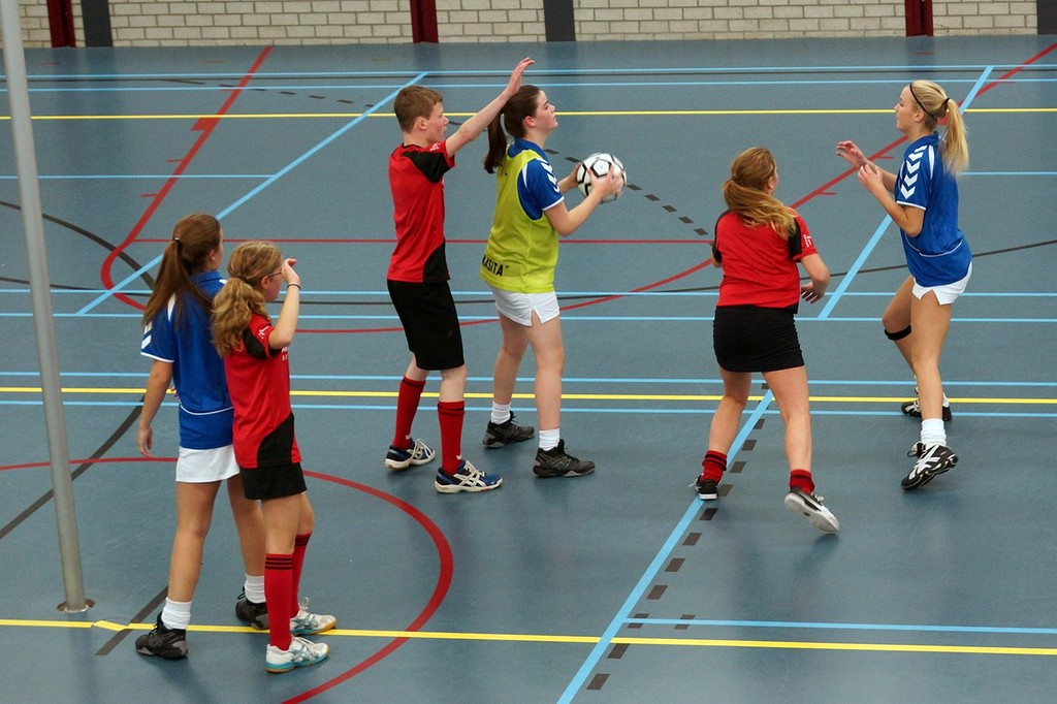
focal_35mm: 75
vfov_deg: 18.2
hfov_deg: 27.0
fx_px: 2201
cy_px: 352
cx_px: 528
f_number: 3.2
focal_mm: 50
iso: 800
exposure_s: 1/160
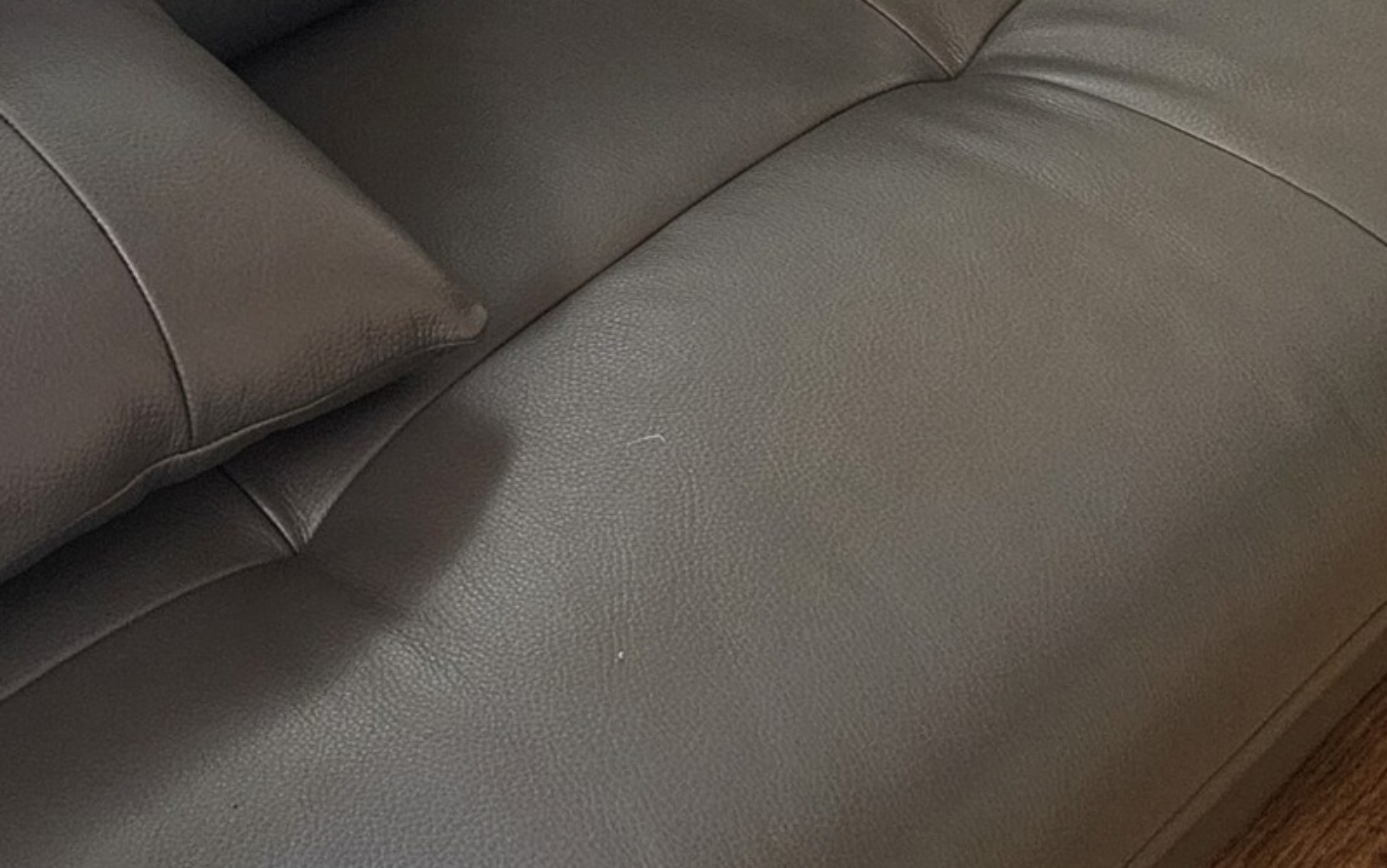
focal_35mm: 61
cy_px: 299
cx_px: 351
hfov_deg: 32.8
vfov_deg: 21.2
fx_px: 2307
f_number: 1.8
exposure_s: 1/24
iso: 1000
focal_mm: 5.4
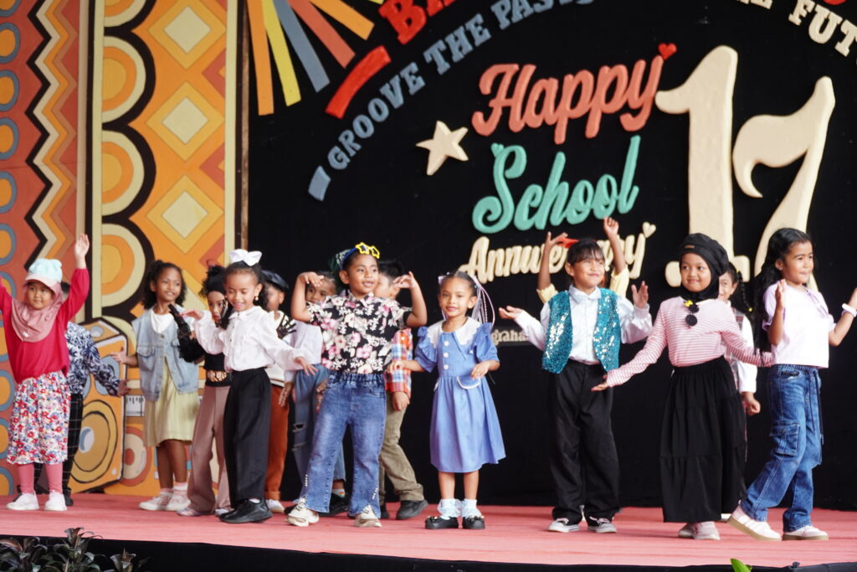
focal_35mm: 99
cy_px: 286
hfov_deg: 20.6
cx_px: 428
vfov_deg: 13.8
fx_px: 2357
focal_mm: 66
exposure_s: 1/320
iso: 1000
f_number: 4
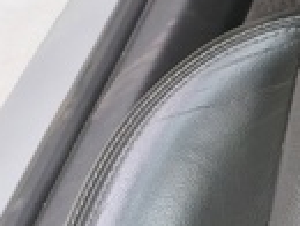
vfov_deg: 7.6
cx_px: 1135
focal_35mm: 181
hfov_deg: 7.9
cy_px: -344
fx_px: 1572
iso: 160
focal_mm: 6.3
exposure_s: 1/60
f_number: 1.7
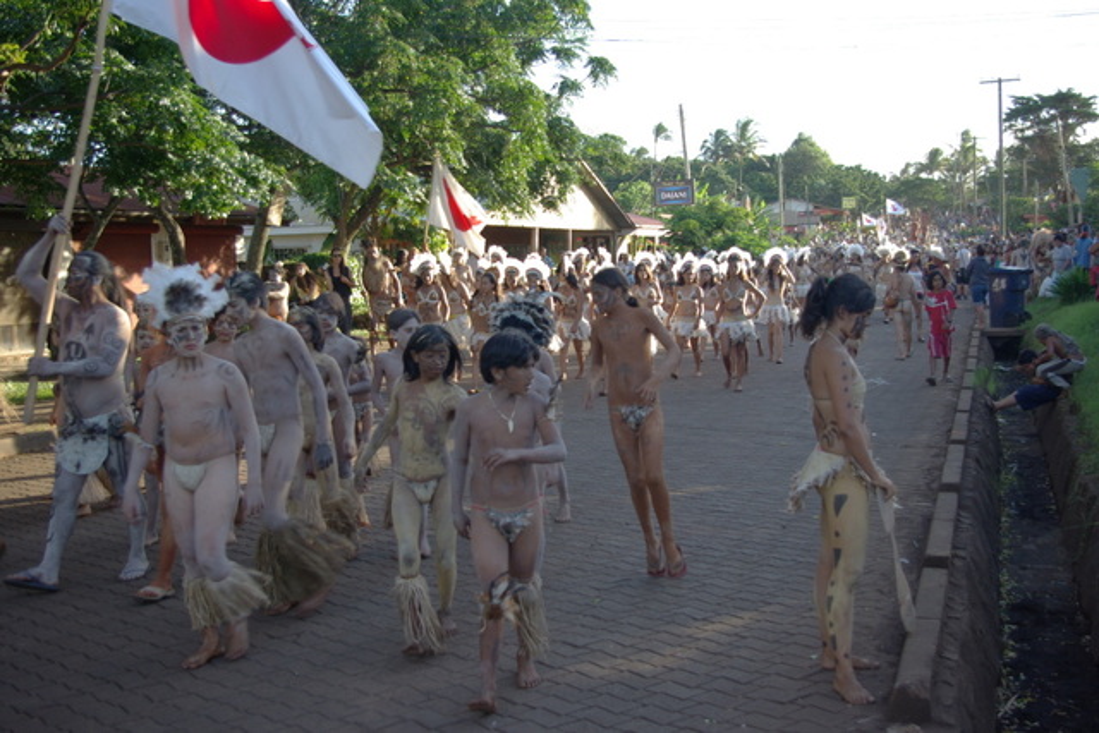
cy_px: 366
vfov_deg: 31.9
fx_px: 1282
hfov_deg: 46.4
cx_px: 550
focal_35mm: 42
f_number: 4
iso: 100
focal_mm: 28
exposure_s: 1/45
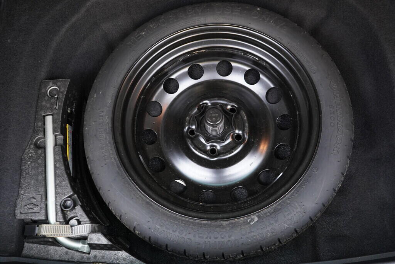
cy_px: 132
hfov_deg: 53.1
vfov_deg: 36.9
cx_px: 198
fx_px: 395
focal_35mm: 36
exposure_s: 1/40
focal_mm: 24
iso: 800
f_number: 2.8
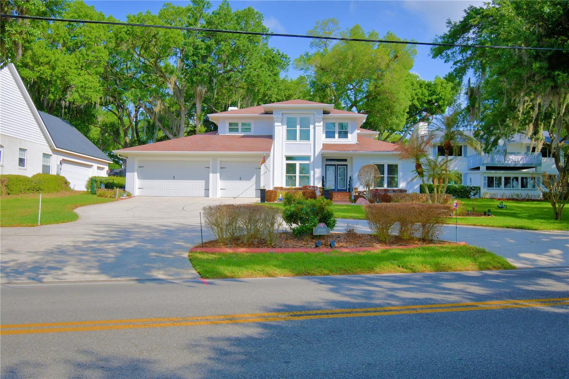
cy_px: 190
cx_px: 284
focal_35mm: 30
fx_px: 474
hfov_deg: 61.9
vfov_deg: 43.6
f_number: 5.6
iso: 100
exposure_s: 1/640
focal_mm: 20
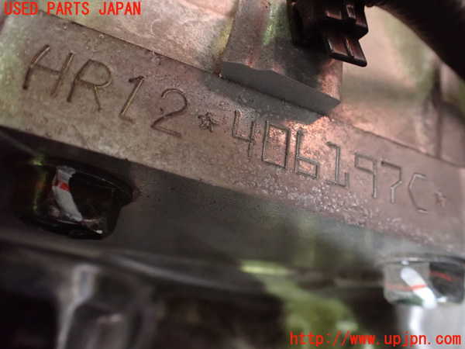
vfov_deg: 46.8
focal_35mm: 30
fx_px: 403
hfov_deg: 60.0
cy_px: 174
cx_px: 232
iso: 1250
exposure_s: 1/30
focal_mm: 5.4
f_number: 2.3
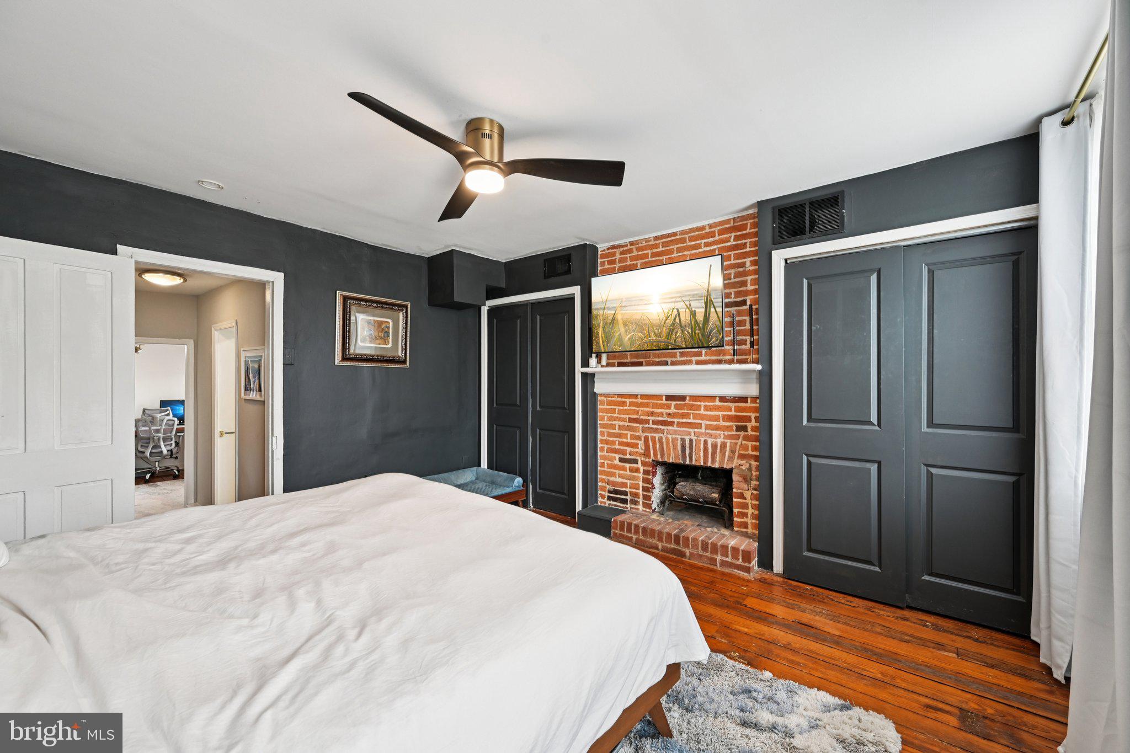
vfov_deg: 81.2
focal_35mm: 14
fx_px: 439
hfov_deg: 104.3
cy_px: 376
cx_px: 565
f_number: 8
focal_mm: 14
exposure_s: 1/6
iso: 400
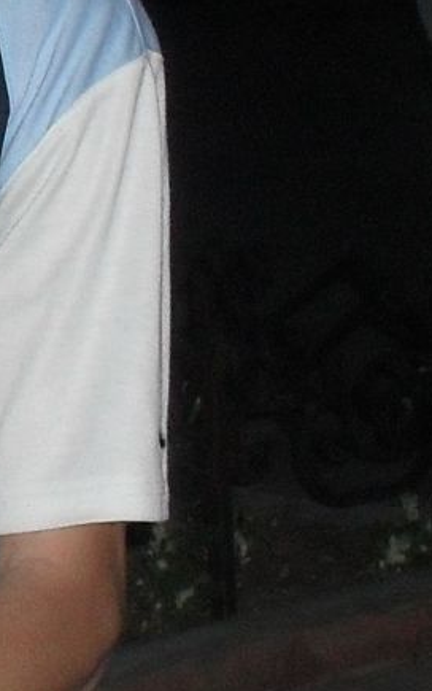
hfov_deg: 6.8
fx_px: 3427
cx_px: -634
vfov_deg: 11.4
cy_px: -2
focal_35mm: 182
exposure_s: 1/45
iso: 200
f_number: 3.2
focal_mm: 6.3
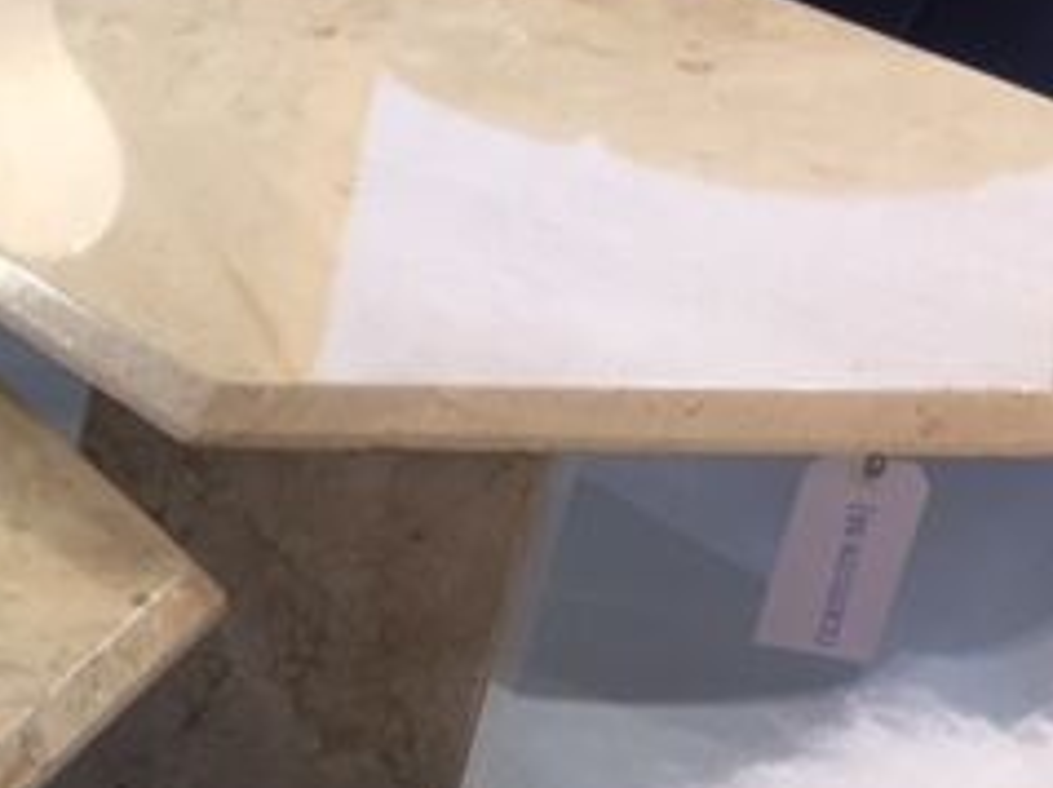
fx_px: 2370
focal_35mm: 78
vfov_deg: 18.7
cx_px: -217
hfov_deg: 23.0
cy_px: 642
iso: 40
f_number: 2.2
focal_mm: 4.15
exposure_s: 1/33
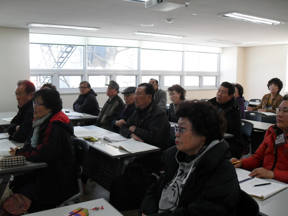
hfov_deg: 52.6
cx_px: 144
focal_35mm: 35
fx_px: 291
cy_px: 108
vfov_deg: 40.7
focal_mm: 6.2
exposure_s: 1/125
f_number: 2.8
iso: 200
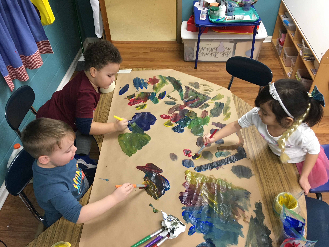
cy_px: 124
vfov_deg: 48.2
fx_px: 276
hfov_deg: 61.7
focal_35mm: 29
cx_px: 164
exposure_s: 1/30
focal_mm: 4.15
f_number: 2.2
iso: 125
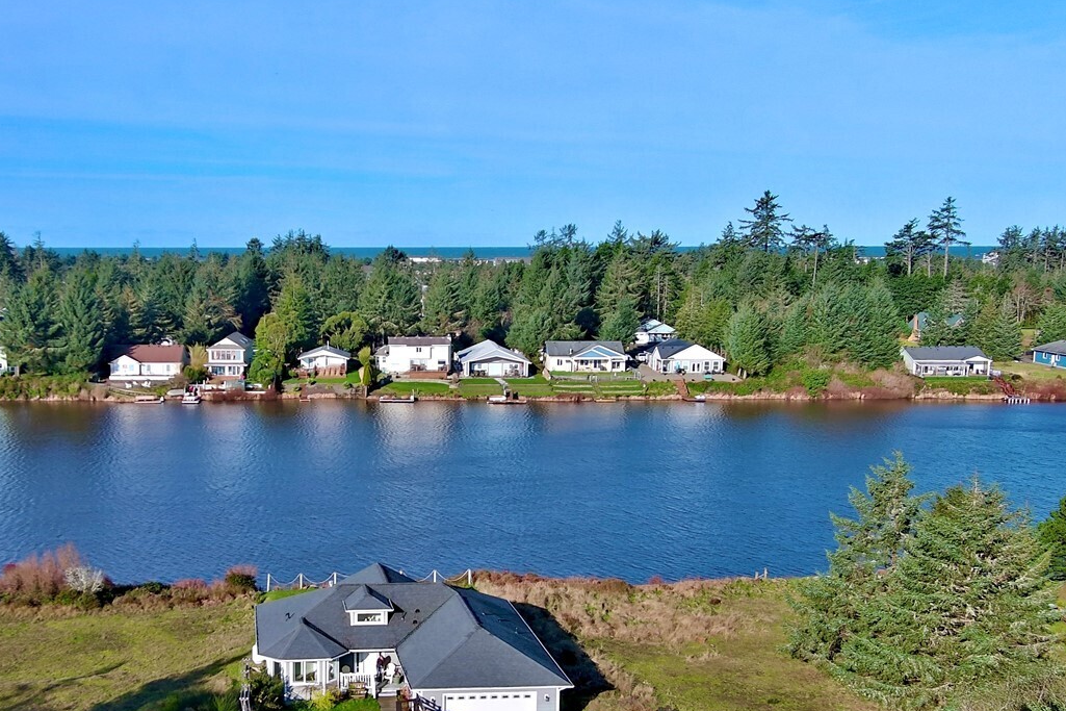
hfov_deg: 40.6
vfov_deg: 27.9
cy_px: 463
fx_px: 1421
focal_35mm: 48
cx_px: 350
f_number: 2.8
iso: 100
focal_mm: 10.57
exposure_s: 1/1441
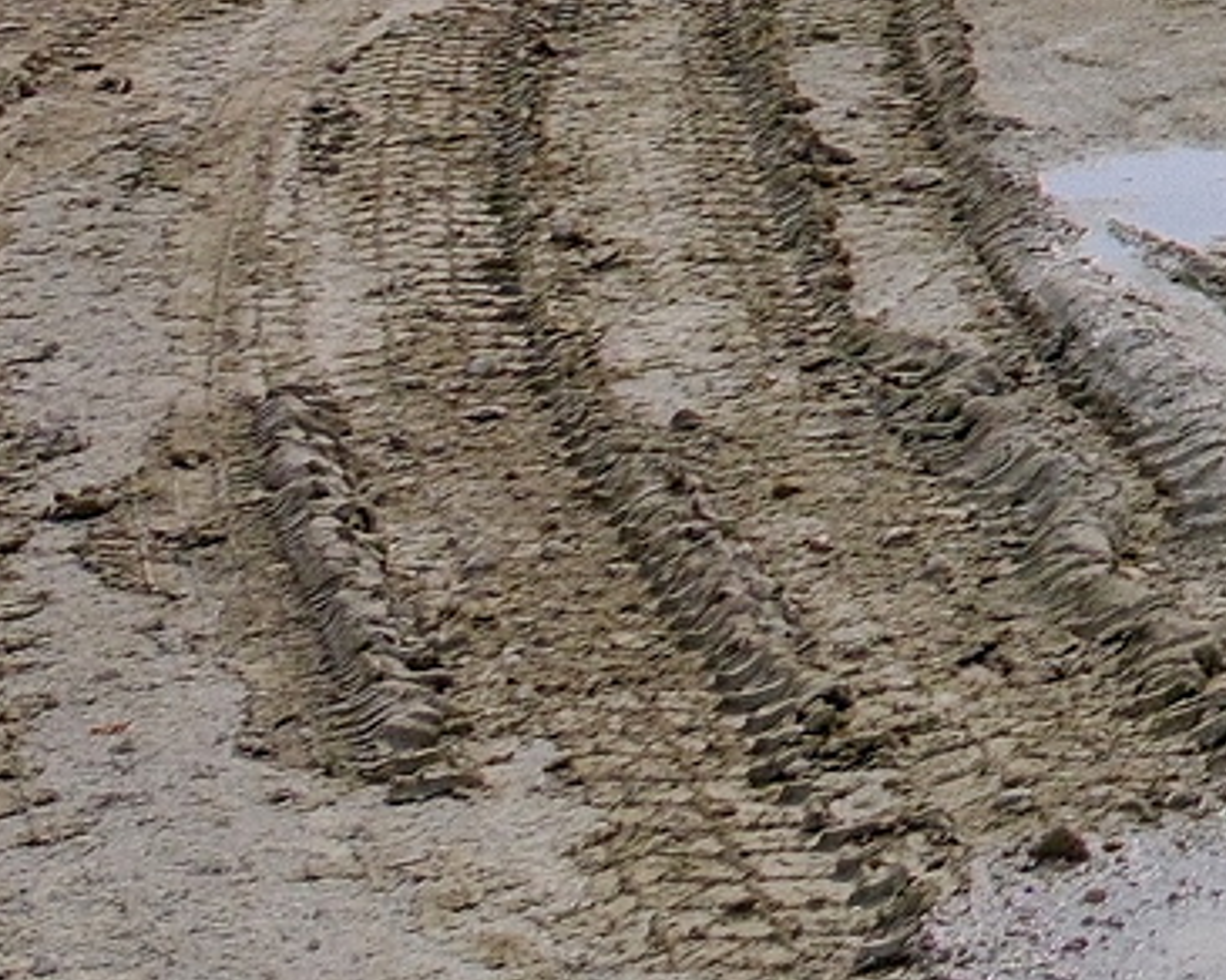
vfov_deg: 10.9
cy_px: -1066
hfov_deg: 11.4
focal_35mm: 127
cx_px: 3303
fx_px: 4608
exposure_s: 1/2000
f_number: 5.6
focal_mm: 16
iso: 640
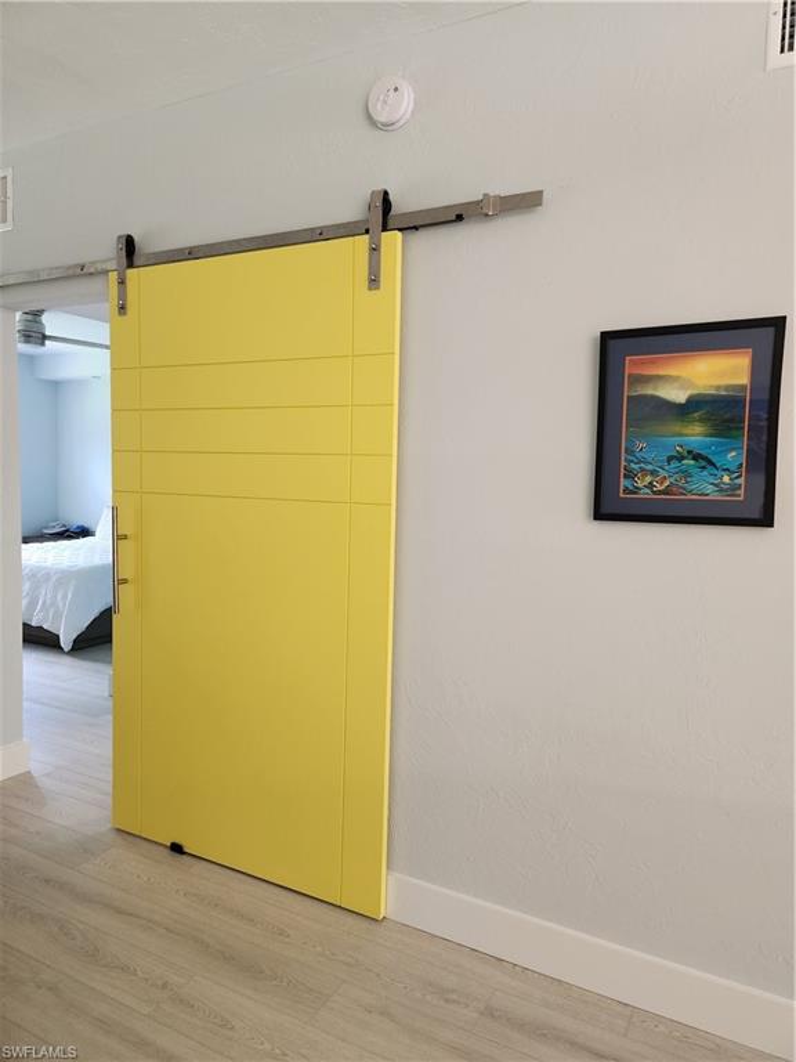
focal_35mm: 23
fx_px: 705
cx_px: 398
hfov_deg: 58.9
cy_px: 531
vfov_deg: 73.9
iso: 400
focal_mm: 5.4
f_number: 1.8
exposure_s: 1/120
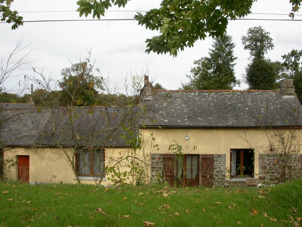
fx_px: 332
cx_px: 151
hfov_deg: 49.0
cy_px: 114
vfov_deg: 37.7
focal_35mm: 38
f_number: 6
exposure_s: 1/218
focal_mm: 7.85
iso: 100
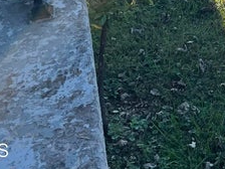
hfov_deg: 17.4
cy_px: -142
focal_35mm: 99
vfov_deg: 13.3
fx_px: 643
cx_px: 358
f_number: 1.6
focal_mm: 4.2
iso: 32
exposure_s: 1/1147
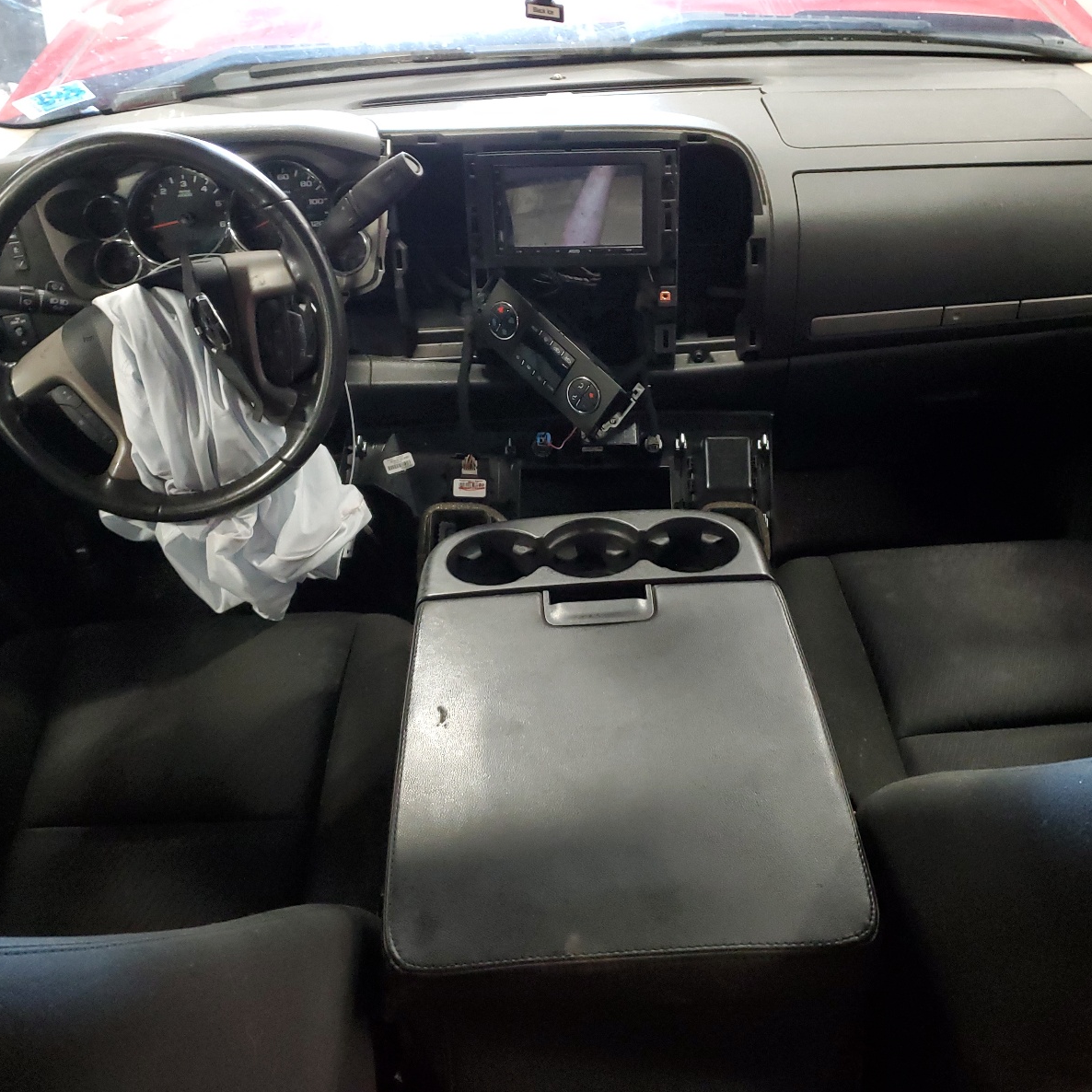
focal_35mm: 31
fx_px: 1106
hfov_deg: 52.5
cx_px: 594
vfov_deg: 52.5
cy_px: 546
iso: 347
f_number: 1.5
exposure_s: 1/15
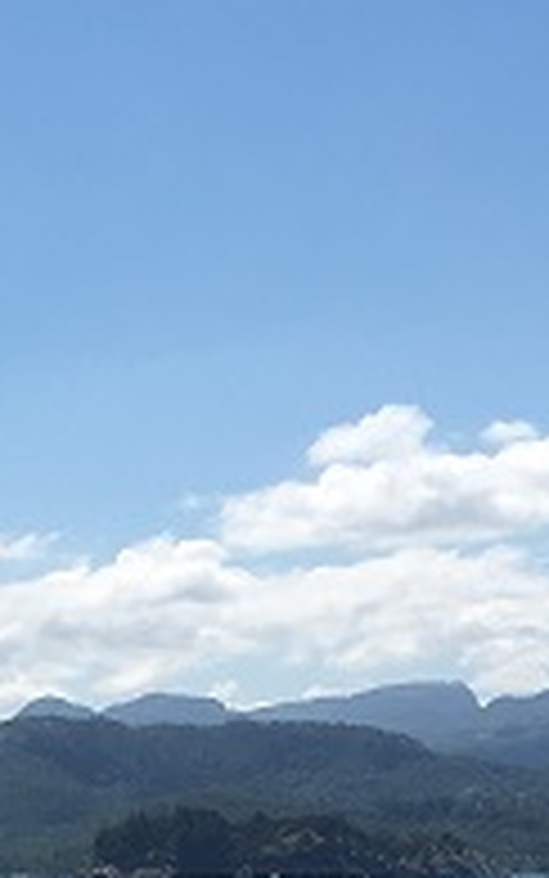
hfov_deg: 9.2
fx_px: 3277
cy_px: 1009
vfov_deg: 14.8
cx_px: -414
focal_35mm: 137
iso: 25
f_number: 2.2
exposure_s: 1/2653
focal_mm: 4.15
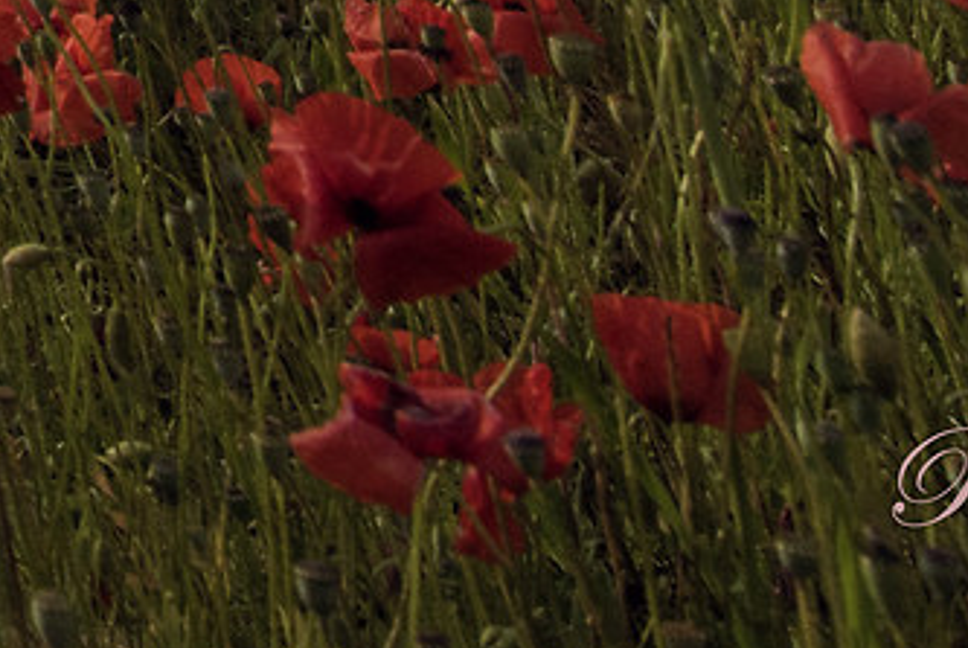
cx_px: -1677
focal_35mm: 108
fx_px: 2908
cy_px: -1610
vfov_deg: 8.9
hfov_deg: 12.3
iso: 100
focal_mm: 15
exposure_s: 1/1600
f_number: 9
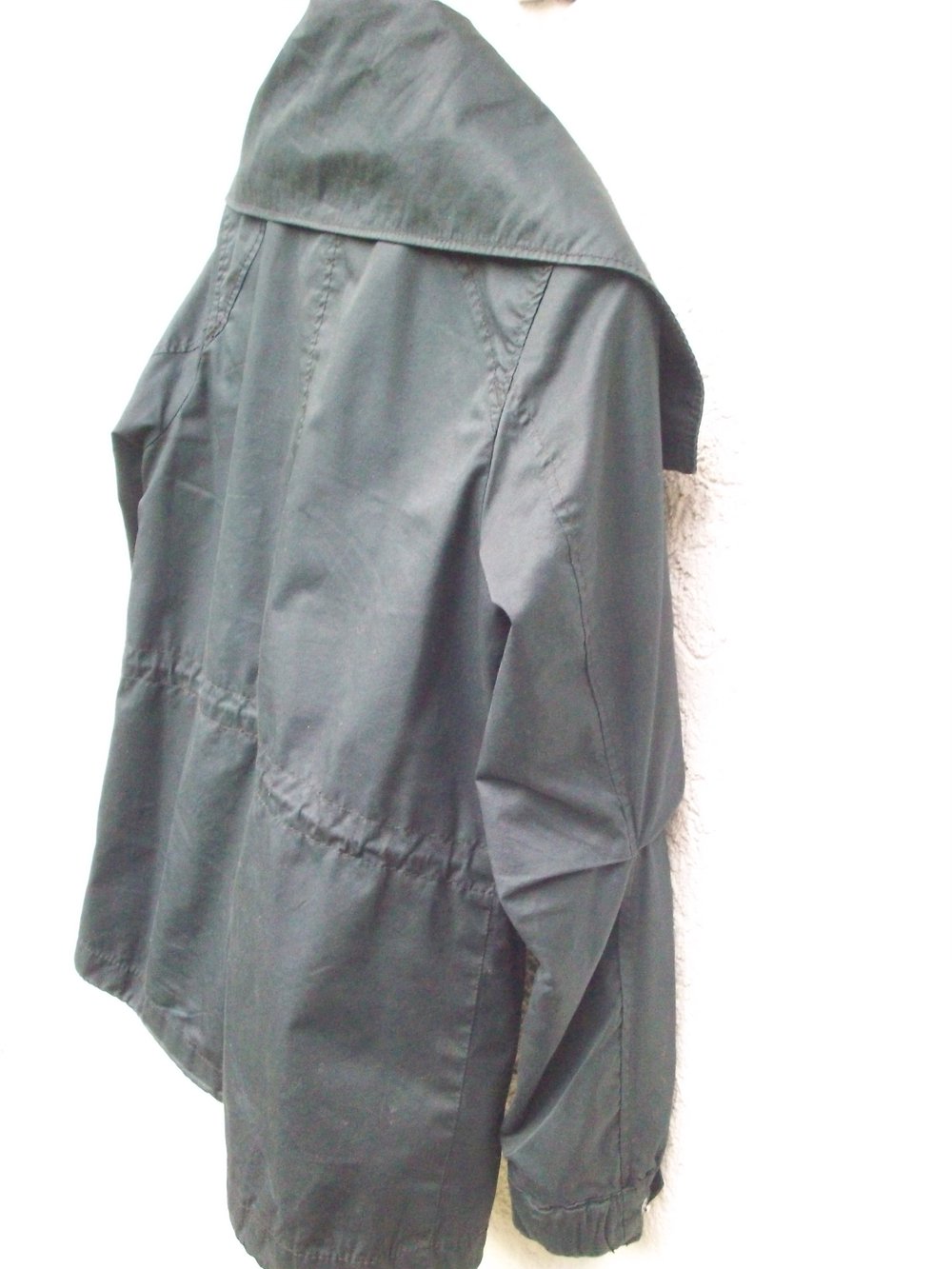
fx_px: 1357
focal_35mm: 37
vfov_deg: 50.1
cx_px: 476
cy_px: 634
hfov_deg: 38.7
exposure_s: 1/128
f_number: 2.8
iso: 370
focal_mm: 6.2
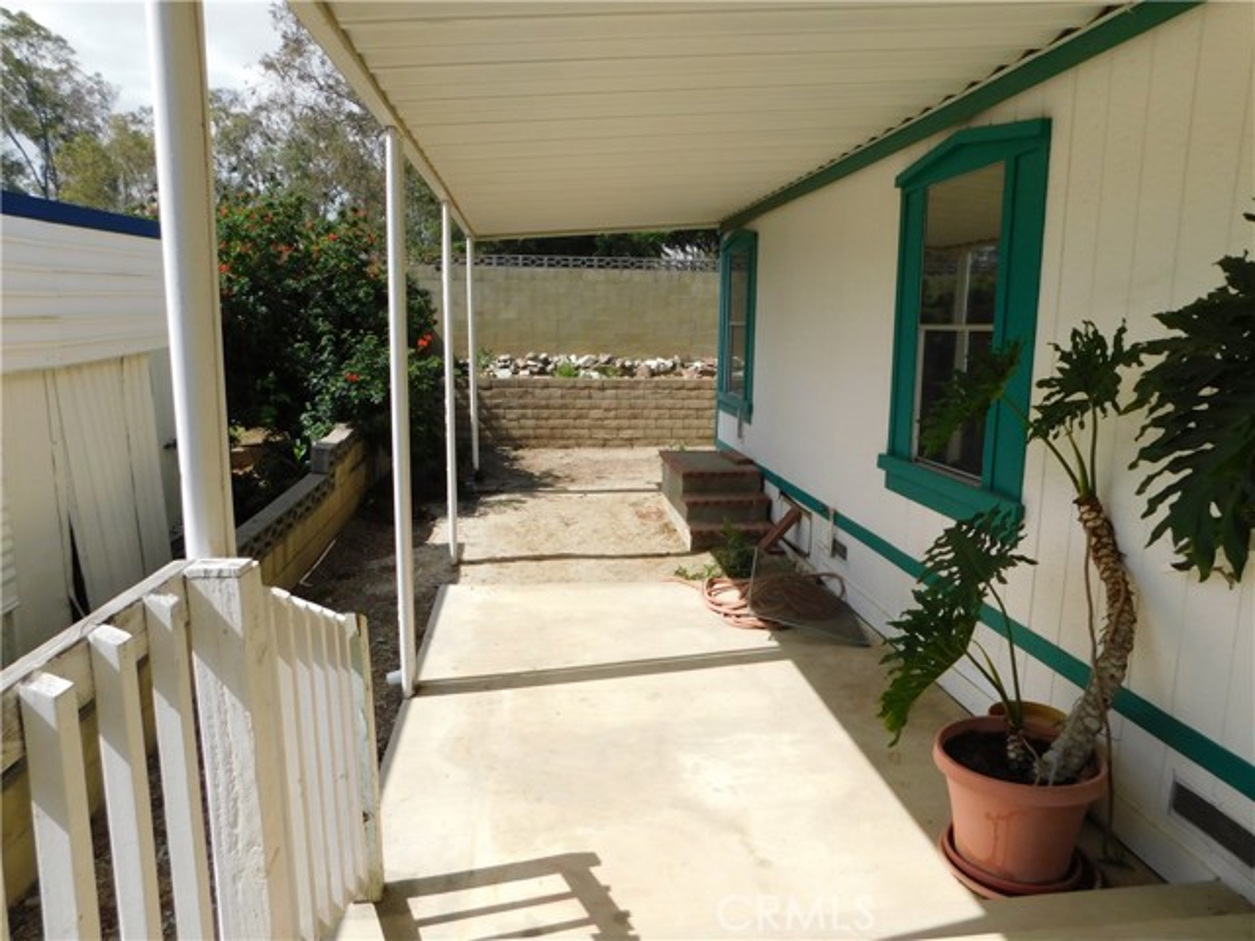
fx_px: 834
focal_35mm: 23
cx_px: 628
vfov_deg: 58.9
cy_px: 470
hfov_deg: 73.9
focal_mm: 4
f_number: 3
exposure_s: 1/1250
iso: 125
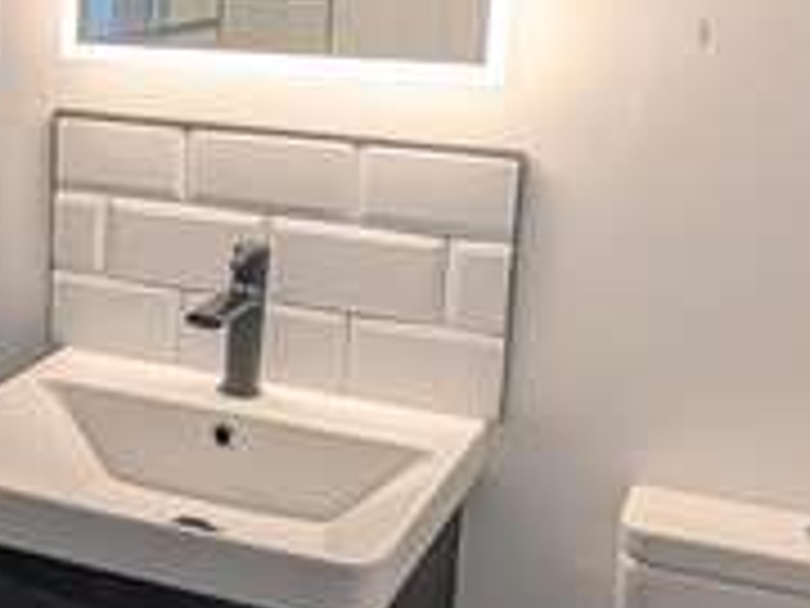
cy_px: 173
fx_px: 1404
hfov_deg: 28.4
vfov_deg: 24.2
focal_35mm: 60
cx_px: -137
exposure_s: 1/82.3
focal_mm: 2.02
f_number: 1.7
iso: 56
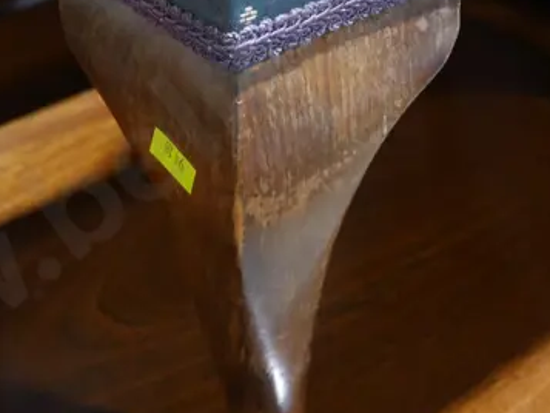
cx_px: 394
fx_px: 1367
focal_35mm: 86
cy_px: -22
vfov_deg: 16.7
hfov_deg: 22.6
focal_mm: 15
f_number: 3.6
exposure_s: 1/60
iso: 800
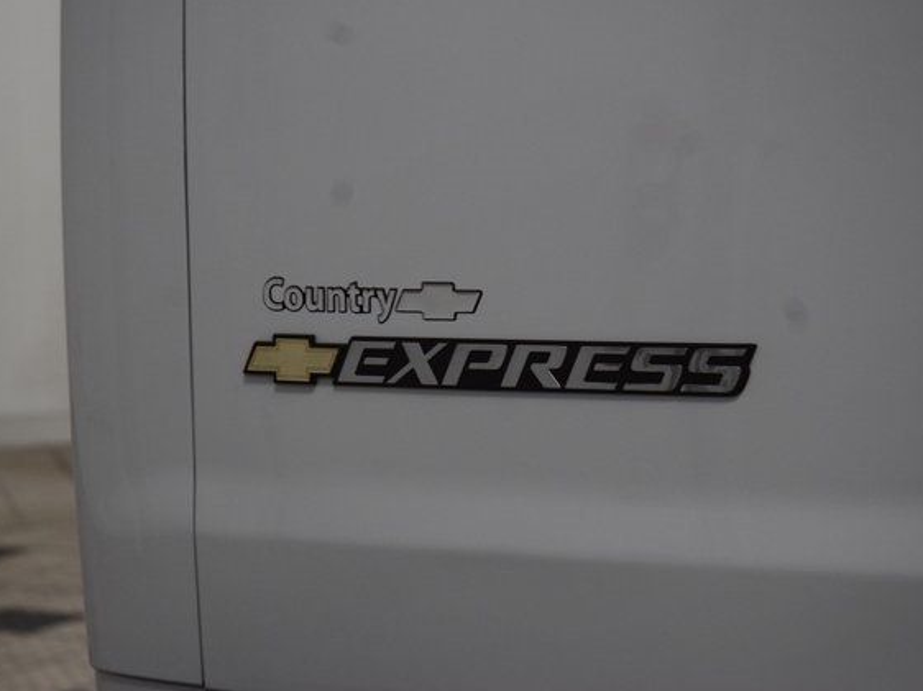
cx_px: 462
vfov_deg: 12.9
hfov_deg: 17.1
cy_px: 346
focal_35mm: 115
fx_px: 3065
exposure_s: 1/125
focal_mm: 70
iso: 1600
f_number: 7.1
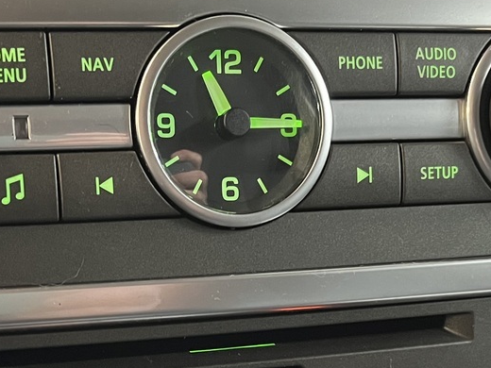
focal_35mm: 72
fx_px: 1021
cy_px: 390
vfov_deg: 19.7
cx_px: 168
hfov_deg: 26.9
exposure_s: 1/25
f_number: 1.6
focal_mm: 5.1
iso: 800
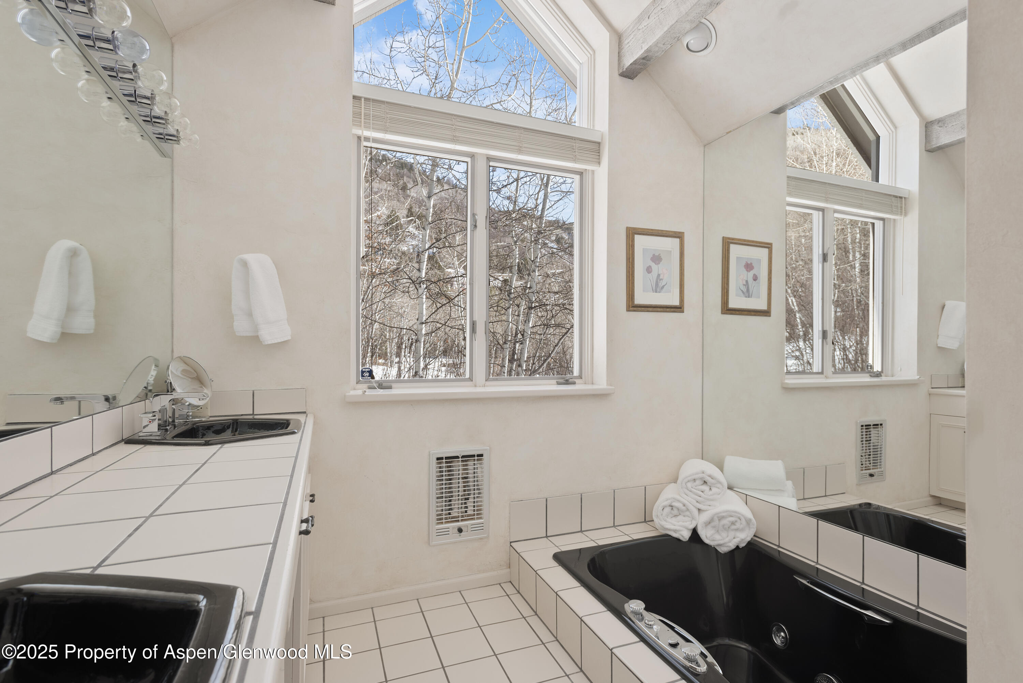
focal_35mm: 17
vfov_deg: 70.5
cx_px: 512
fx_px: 483
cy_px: 342
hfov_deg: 93.3
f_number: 7.1
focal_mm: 17
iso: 320
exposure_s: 1/4
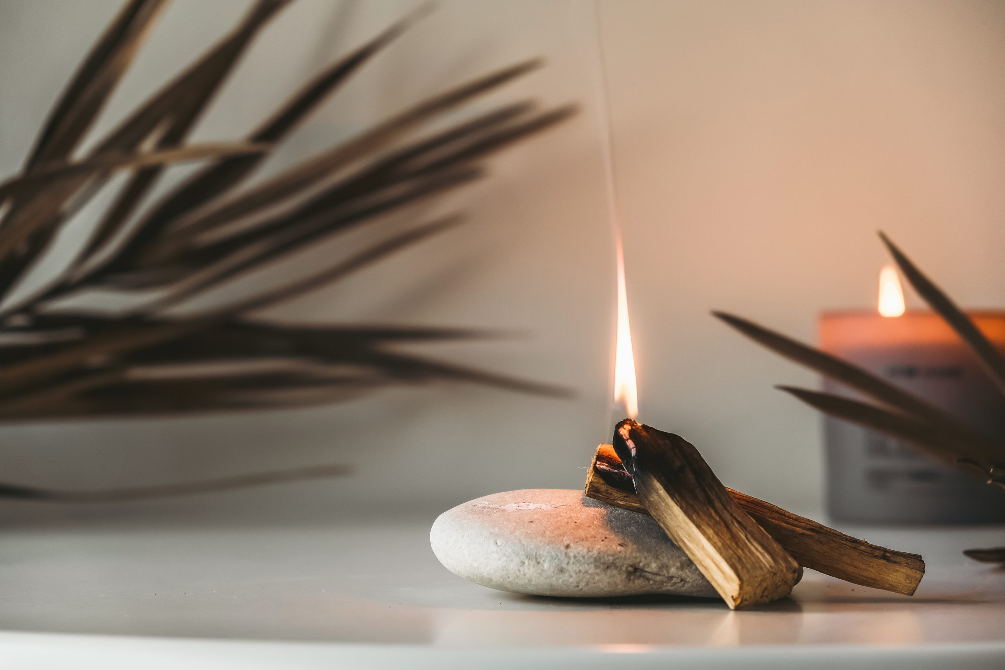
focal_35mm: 83
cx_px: 502
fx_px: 2317
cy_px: 335
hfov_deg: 24.5
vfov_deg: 16.5
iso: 320
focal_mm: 55
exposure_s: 1/80
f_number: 4
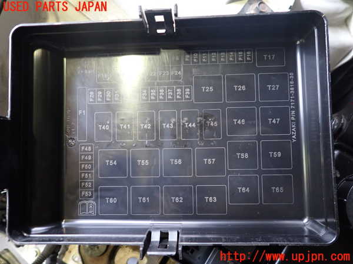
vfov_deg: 54.9
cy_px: 132
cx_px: 176
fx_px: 255
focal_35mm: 25
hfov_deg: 69.4
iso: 250
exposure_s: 1/30
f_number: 2
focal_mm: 4.5
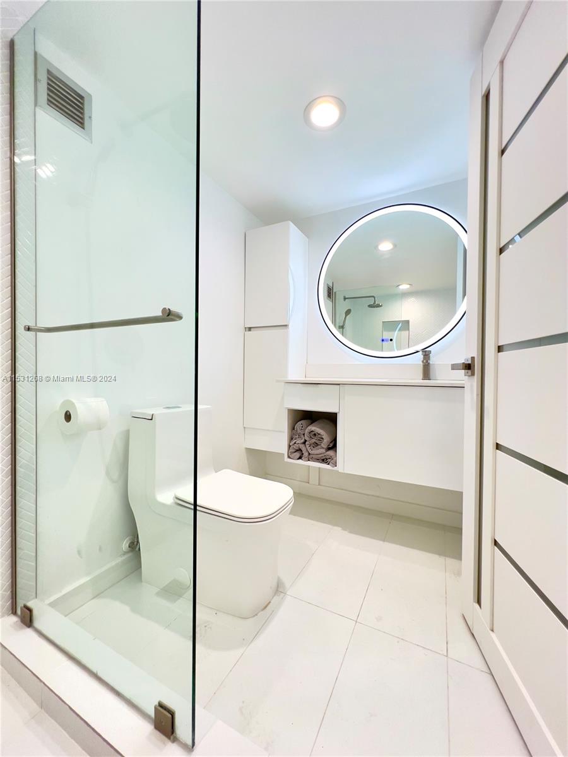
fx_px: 284
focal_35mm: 13
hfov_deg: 89.9
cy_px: 378
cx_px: 284
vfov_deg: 106.2
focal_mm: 1.57
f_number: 1.8
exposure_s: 1/100
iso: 200
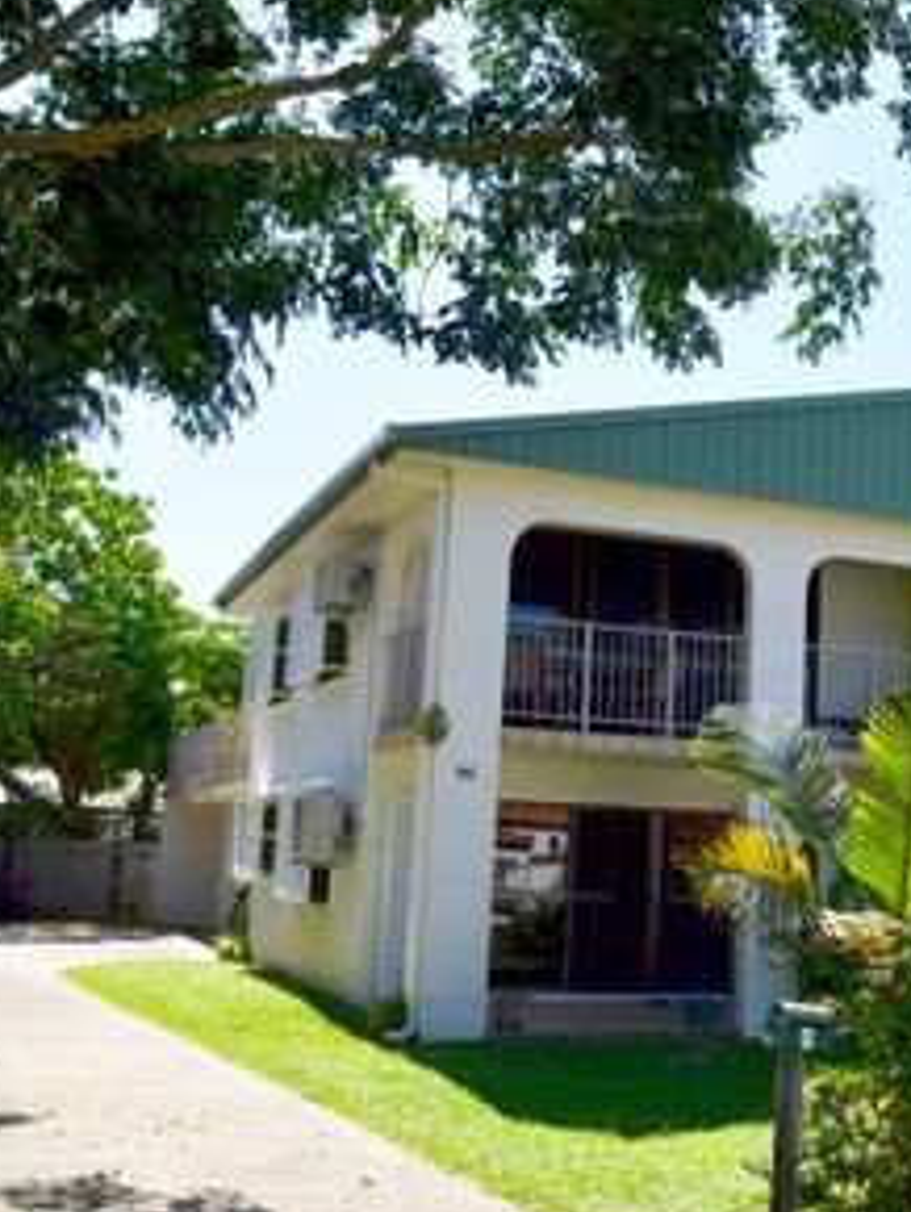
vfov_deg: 44.8
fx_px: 1472
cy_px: 587
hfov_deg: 33.7
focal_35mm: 42
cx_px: 681
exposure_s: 1/500
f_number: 11
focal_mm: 18
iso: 400
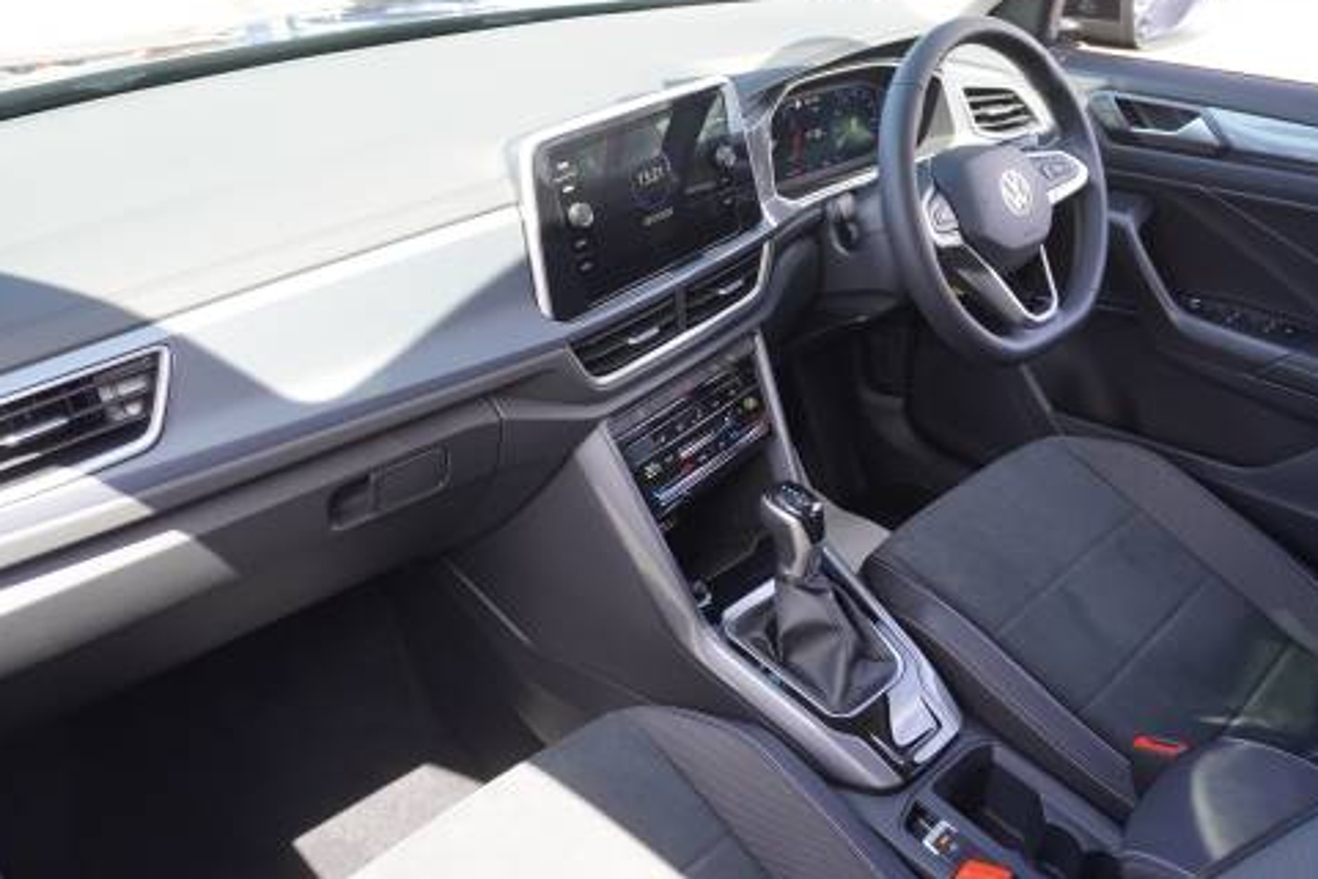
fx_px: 1171
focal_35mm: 32
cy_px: 324
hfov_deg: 58.7
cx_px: 695
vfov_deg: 40.8
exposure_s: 1/60
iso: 200
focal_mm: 16
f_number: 4
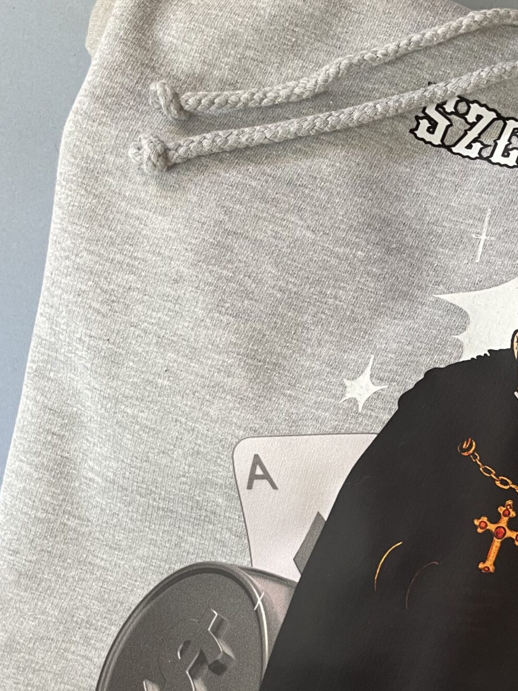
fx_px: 998
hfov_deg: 28.0
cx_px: 471
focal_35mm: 50
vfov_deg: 37.3
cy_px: 518
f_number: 1.6
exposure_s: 1/50
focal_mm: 4.2
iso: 100
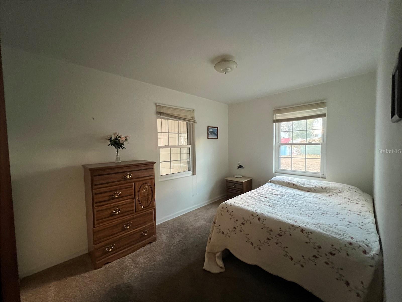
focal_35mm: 13
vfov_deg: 89.9
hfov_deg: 106.2
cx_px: 201
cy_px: 151
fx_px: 151
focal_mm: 1.57
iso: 640
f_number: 1.8
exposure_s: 1/60
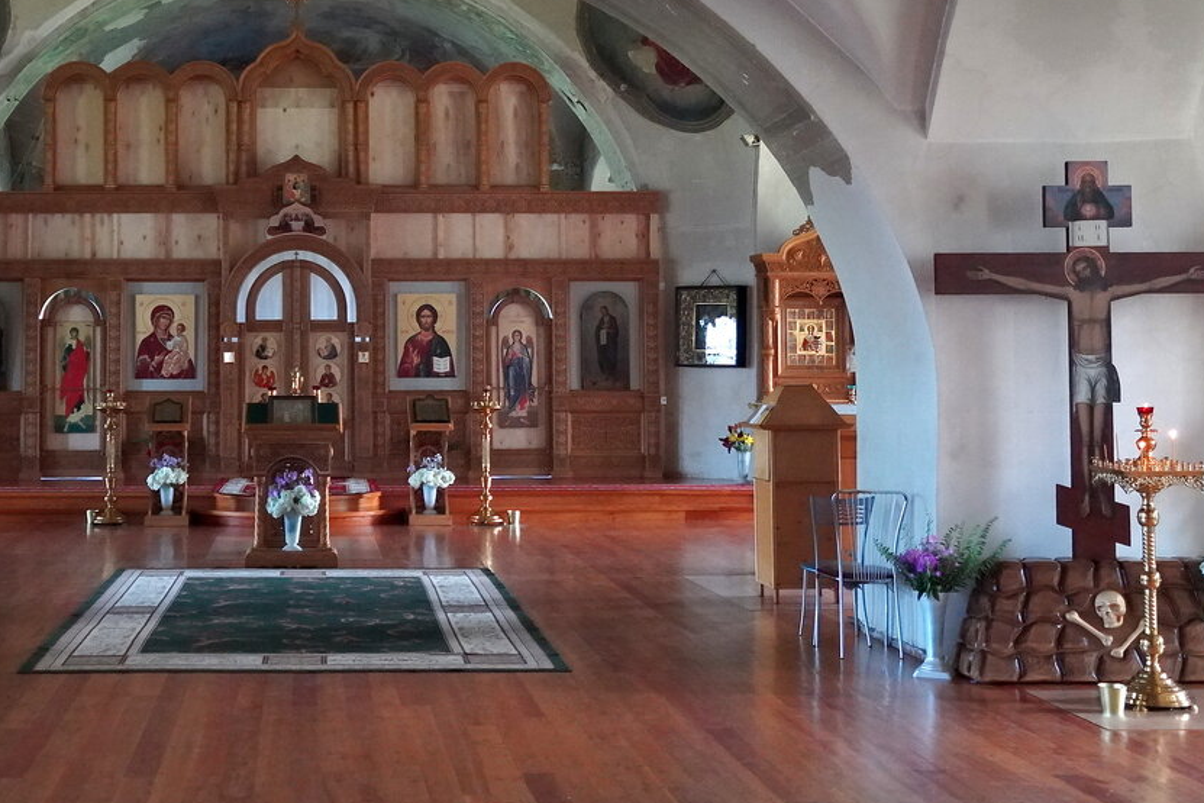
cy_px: 245
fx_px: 1739
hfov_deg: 37.6
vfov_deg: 25.8
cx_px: 355
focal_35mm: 52
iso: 12800
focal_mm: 24
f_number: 4
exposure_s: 1/100
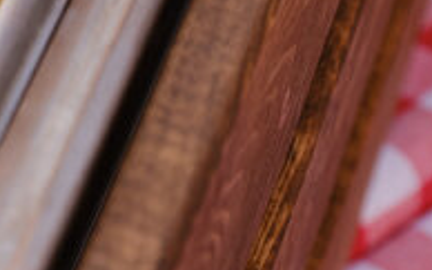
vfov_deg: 5.2
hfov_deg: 8.3
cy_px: -339
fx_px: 2871
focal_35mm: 244
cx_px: -359
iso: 500
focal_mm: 57.5
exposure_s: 1/160
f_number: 5.6
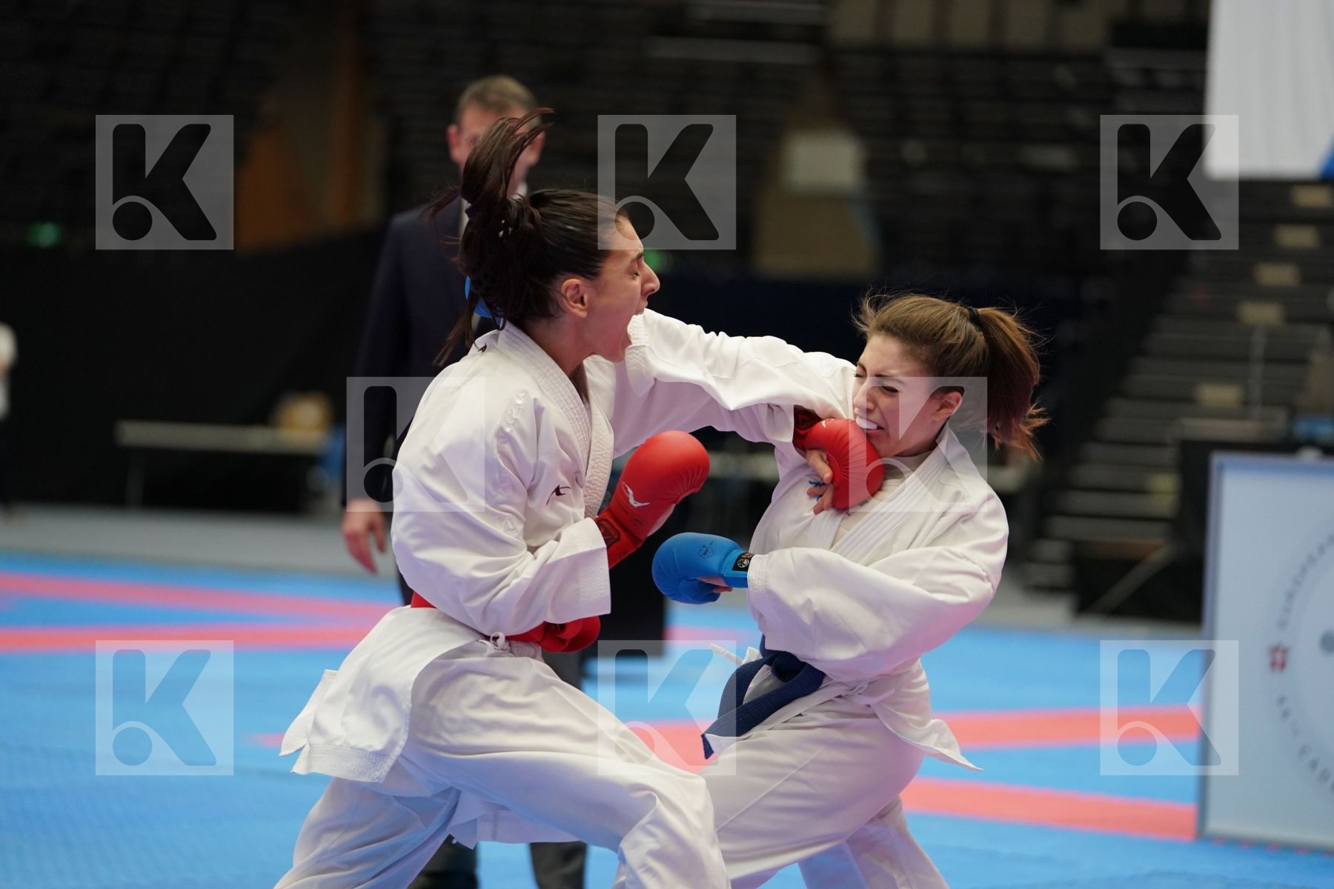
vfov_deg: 10.4
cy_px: 444
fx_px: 4891
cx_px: 667
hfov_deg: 15.5
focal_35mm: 132
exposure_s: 1/1000
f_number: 2.8
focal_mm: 132
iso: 2500
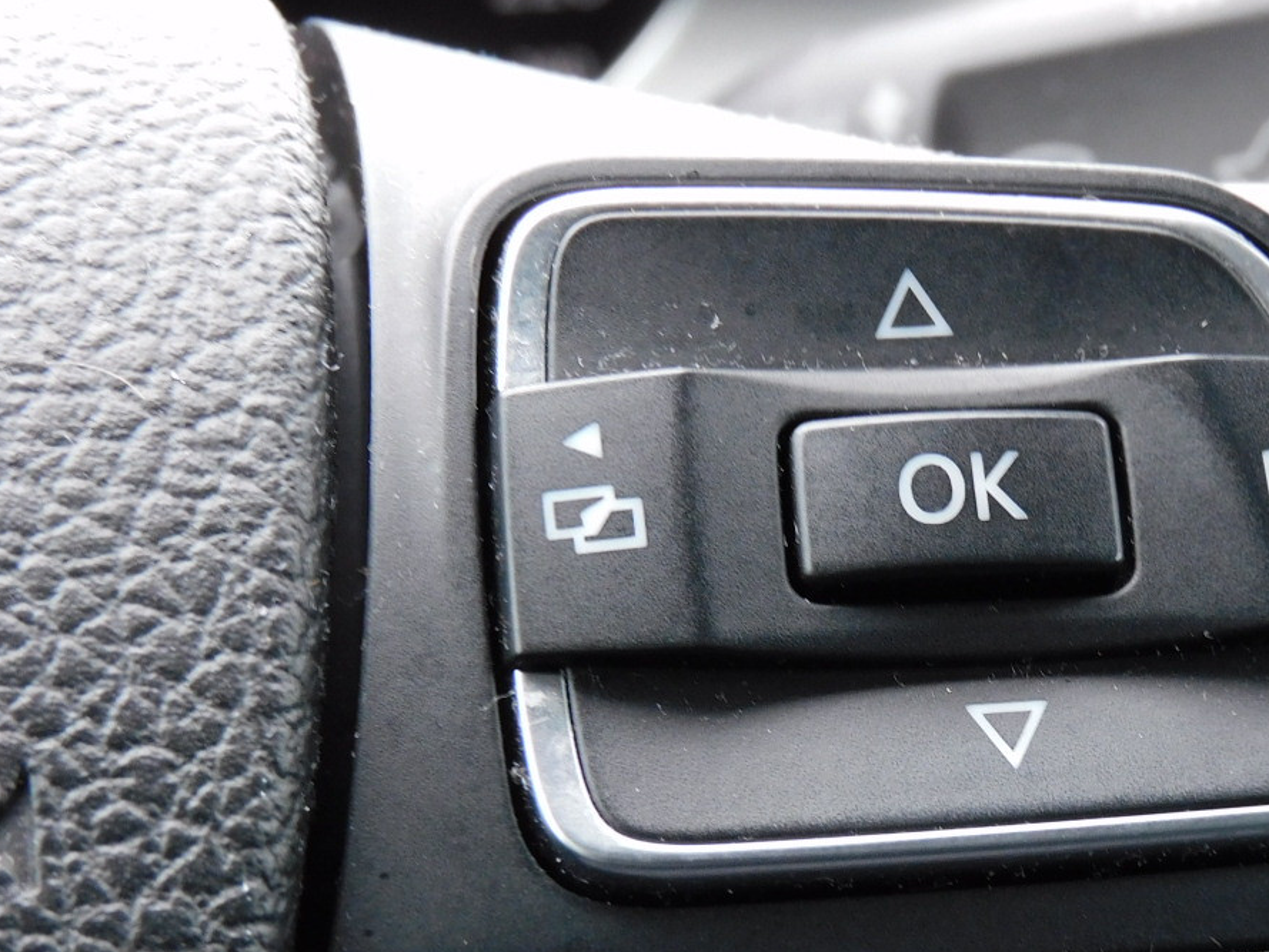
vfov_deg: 14.9
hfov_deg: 19.7
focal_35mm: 99
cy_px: 739
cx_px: 884
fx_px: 3630
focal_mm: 9.9
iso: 180
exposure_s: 1/30
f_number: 4
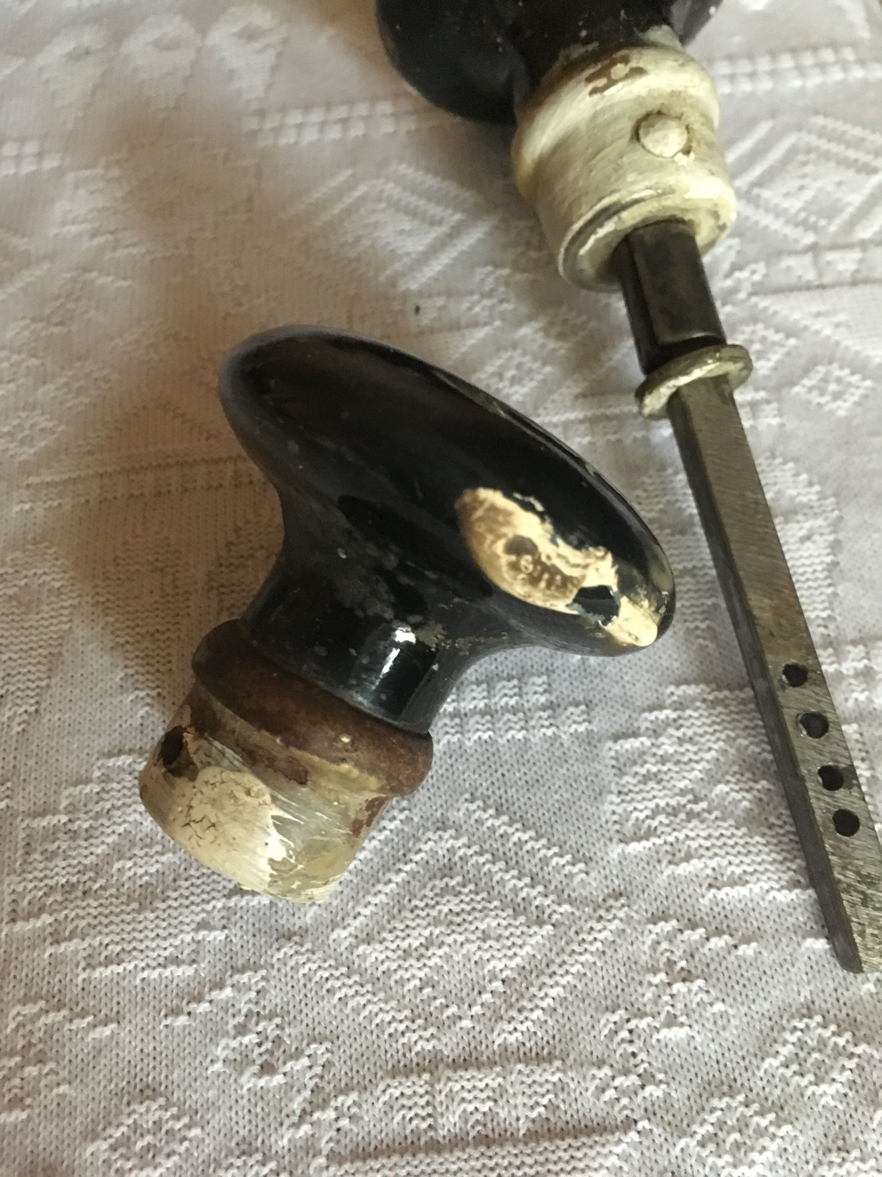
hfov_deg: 48.2
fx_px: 985
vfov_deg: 61.7
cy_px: 588
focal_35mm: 29
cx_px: 441
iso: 400
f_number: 2.2
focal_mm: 4.15
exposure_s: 1/17
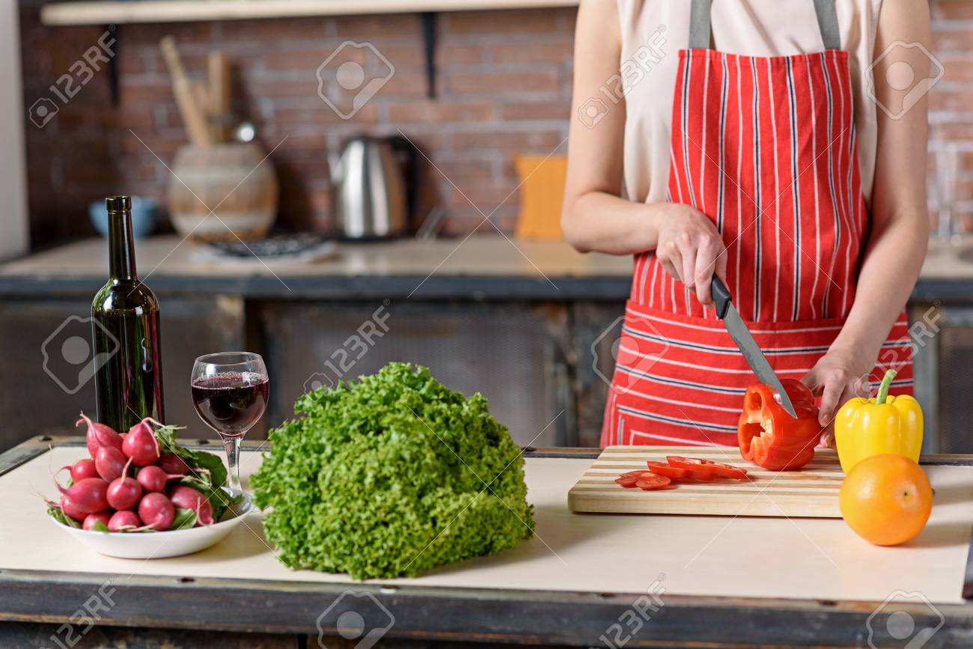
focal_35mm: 85
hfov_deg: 23.9
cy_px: 324
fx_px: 2297
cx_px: 486
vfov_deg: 16.1
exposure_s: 1/160
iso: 250
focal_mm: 85
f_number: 2.8
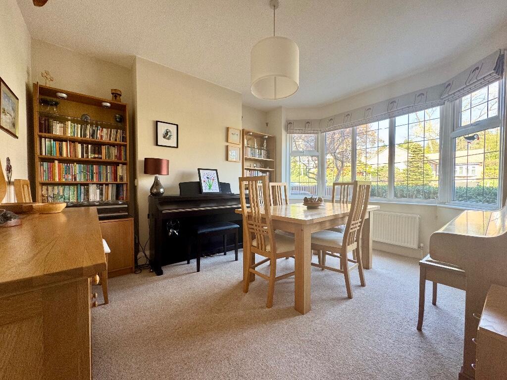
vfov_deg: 85.7
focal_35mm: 14
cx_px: 254
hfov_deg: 102.1
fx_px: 205
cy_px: 190
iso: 125
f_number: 2.2
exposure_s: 1/99
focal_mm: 2.22
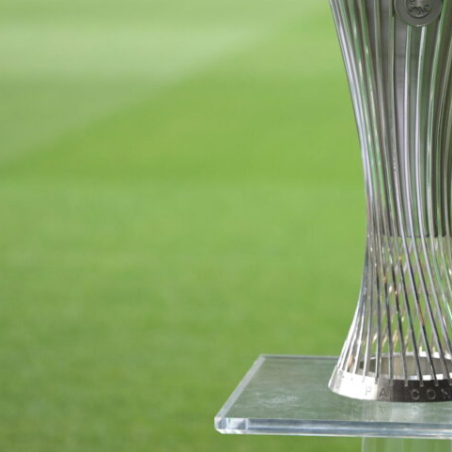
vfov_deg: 9.0
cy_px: 91
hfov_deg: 8.9
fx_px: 2881
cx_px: 393
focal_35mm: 195
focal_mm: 92
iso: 2000
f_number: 2.8
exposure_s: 1/1250
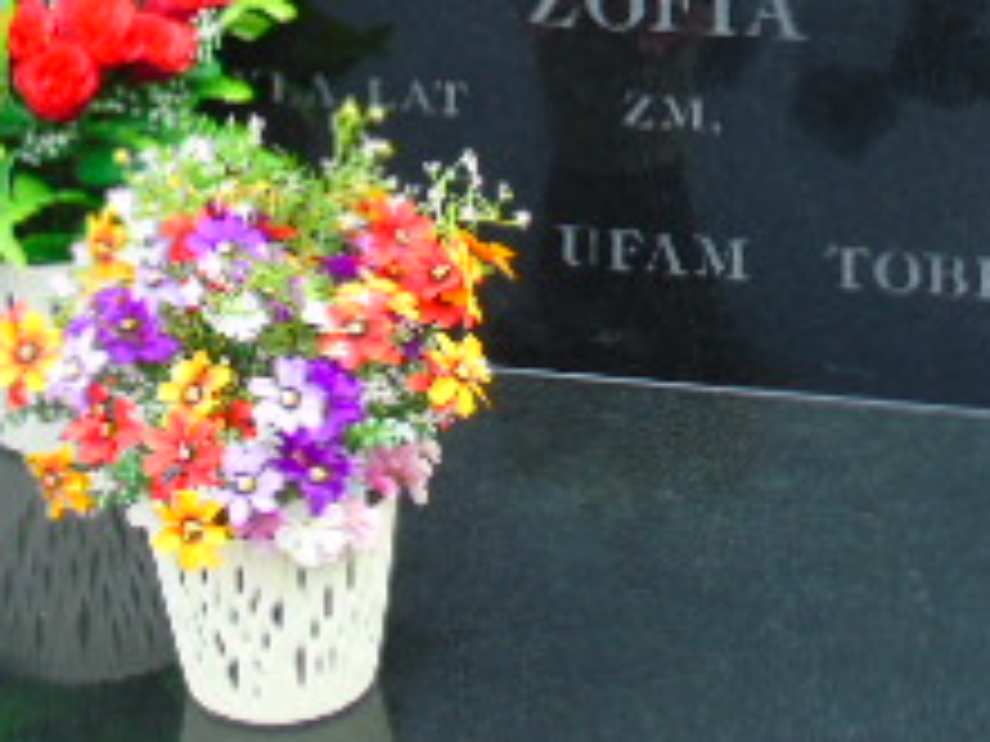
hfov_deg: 19.8
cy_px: -108
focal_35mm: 99
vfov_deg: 14.5
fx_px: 2831
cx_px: 441
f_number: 3.8
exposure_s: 1/200
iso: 80
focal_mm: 6.1
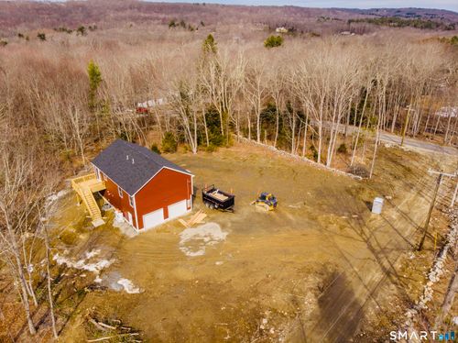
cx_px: 229
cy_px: 172
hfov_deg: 71.6
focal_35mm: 24
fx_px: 317
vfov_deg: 56.7
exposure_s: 1/1250
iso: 100
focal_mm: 4.5
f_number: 2.8
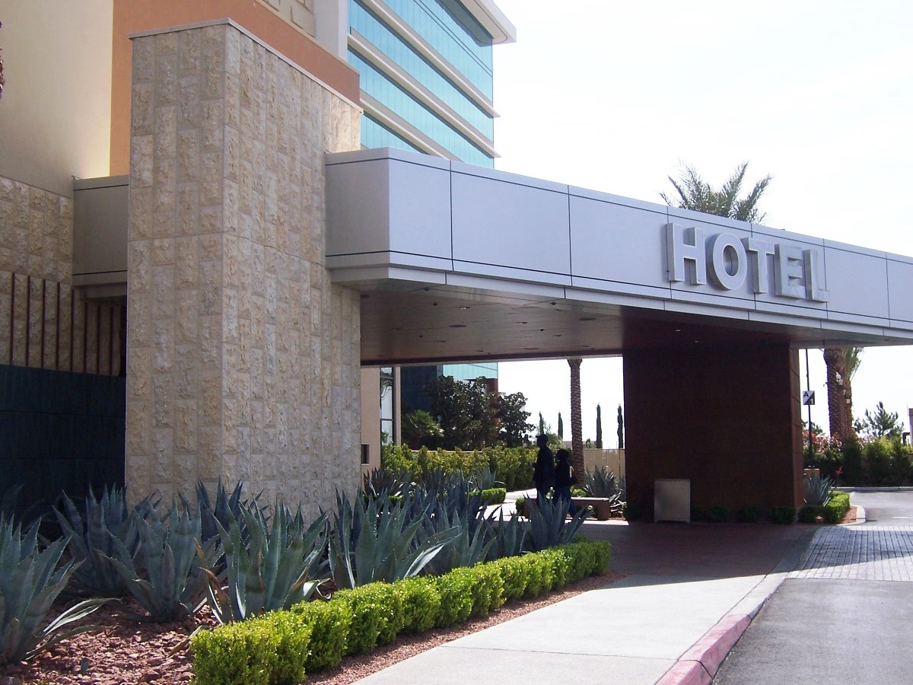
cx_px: 456
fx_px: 1292
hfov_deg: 38.9
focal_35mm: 49
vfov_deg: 29.7
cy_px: 342
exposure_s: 1/750
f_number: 4
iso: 80
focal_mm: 8.2
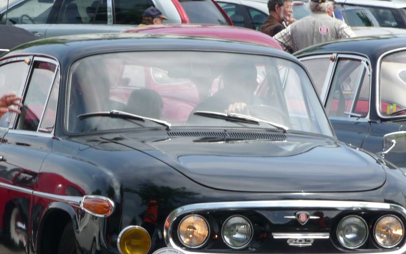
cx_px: 189
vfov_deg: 5.1
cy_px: 172
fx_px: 2832
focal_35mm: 256
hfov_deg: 8.2
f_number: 4.8
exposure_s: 1/400
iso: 100
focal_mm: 24.1
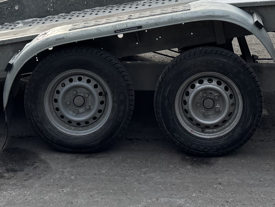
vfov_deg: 15.4
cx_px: 172
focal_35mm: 93
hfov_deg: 21.0
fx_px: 739
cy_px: -26
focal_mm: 6.76
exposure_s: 1/3413
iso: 80
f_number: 1.78
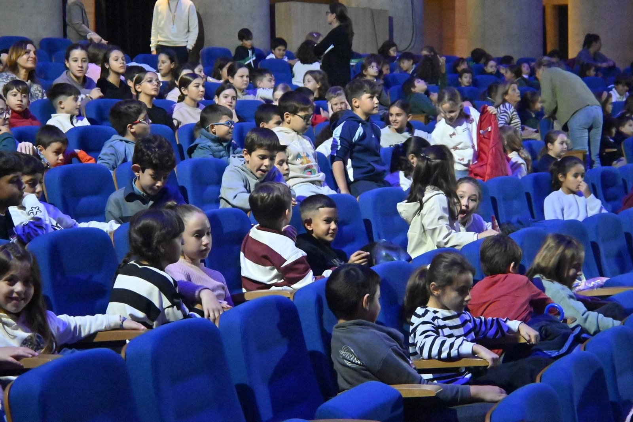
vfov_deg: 18.2
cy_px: 211
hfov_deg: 27.0
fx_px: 1319
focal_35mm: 75
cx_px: 316
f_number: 6.3
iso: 12800
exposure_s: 1/60
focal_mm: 50
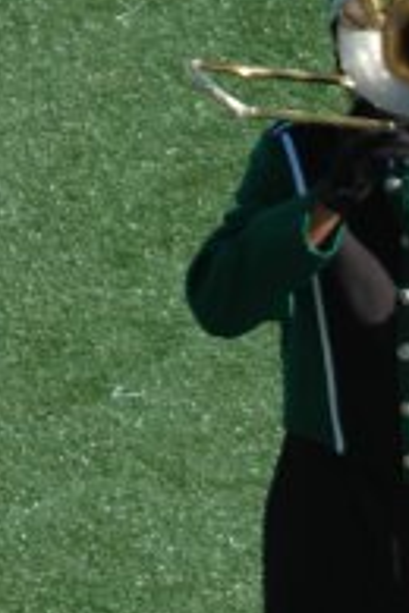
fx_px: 31473
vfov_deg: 1.1
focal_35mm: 1847
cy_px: 343
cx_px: 417
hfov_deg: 0.7
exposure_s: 1/640
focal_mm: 400
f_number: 5.6
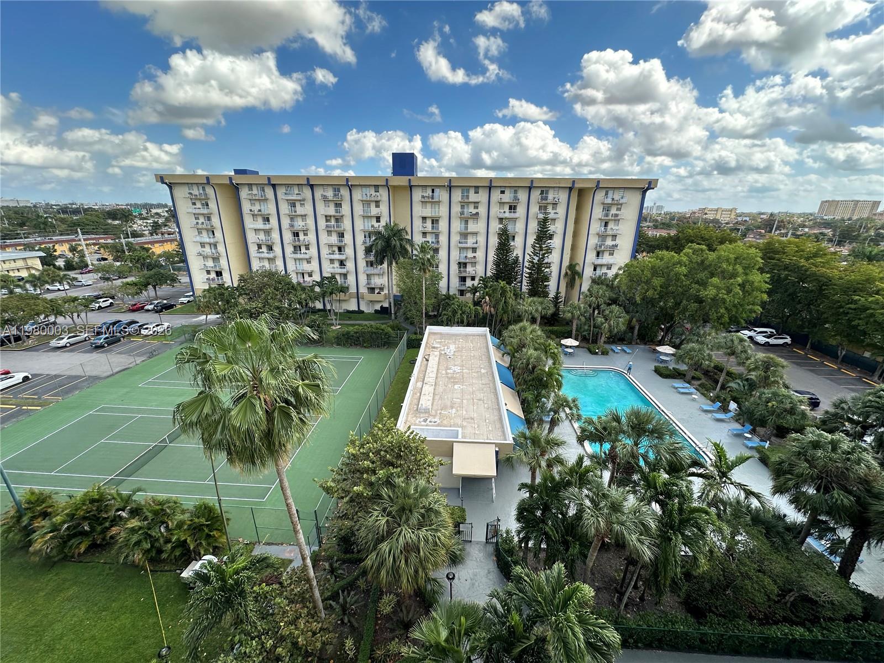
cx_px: 442
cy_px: 332
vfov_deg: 85.7
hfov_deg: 102.1
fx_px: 358
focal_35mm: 14
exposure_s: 1/619
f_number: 2.2
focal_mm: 2.22
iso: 40
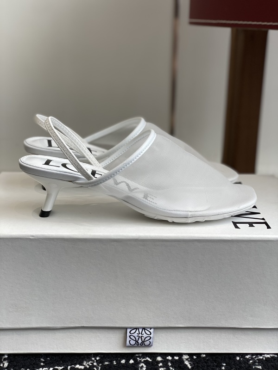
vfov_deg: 36.8
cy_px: 185
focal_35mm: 52
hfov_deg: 28.0
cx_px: 139
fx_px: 557
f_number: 2
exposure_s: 1/144
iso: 20
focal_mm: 6
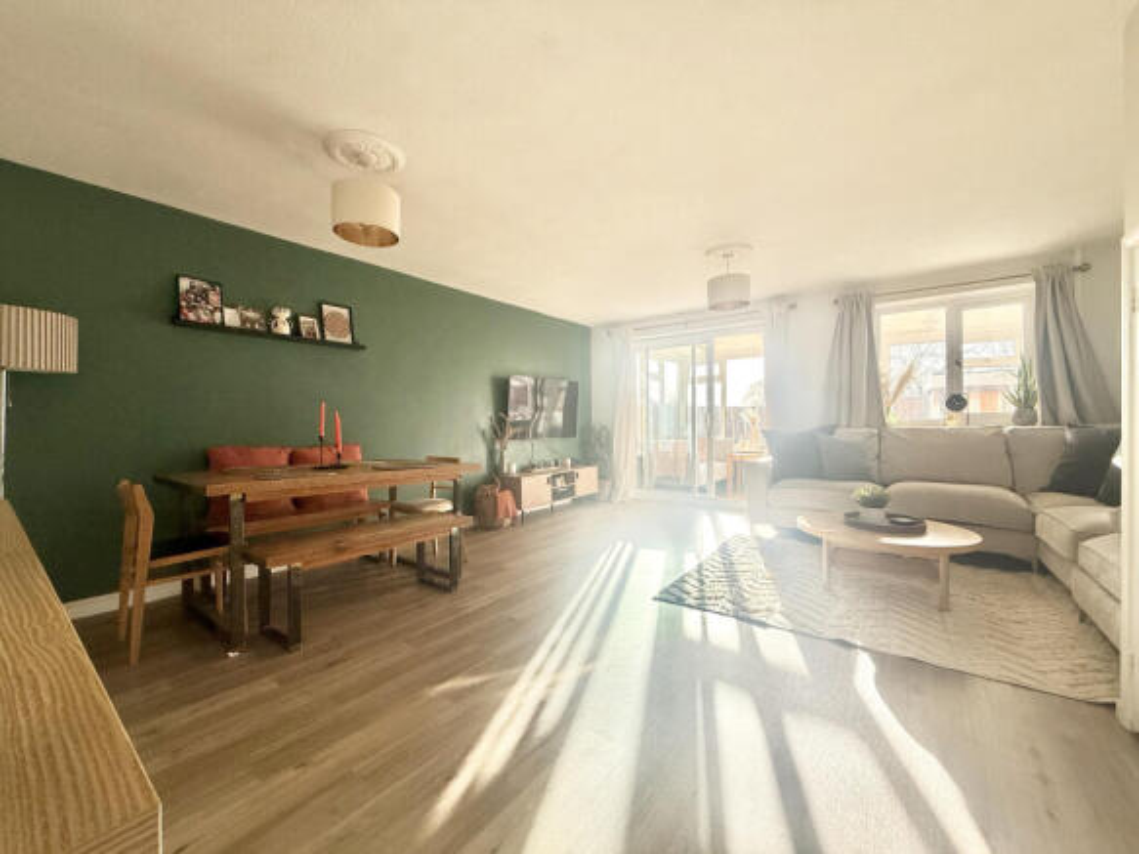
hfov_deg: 102.1
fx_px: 461
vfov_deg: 85.7
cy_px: 427
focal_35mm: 14
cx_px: 570
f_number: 2.2
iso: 64
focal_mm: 2.22
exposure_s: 1/306
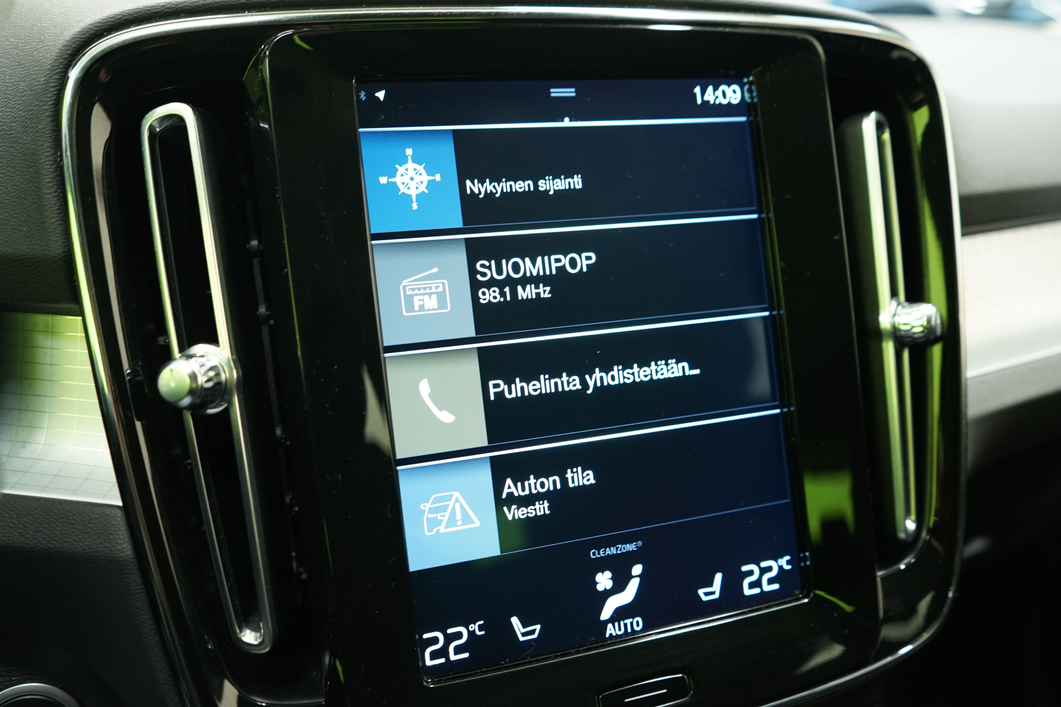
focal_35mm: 28
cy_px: 354
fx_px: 825
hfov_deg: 65.5
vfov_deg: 46.4
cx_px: 530
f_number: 4
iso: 1000
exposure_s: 1/13
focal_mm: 28
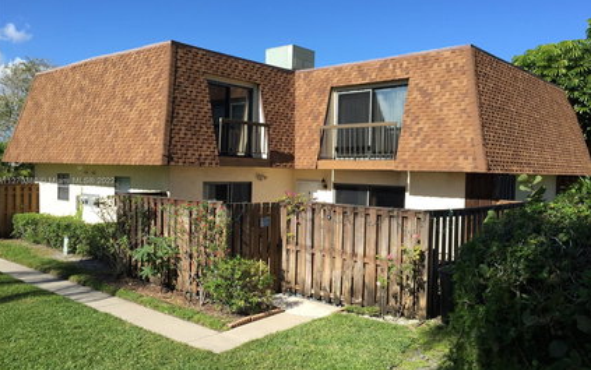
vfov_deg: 40.7
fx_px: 500
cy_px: 182
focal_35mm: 31
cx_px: 294
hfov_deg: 61.2
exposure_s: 1/1582
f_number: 2.2
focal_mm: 4.15
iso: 32
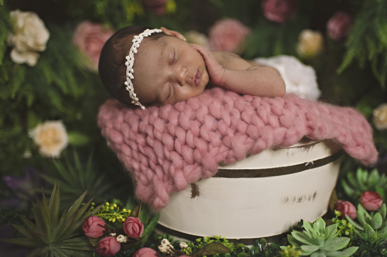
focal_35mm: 35
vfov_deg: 37.8
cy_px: 128
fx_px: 376
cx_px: 194
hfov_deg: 54.5
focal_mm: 35
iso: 400
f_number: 1.8
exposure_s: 1/250
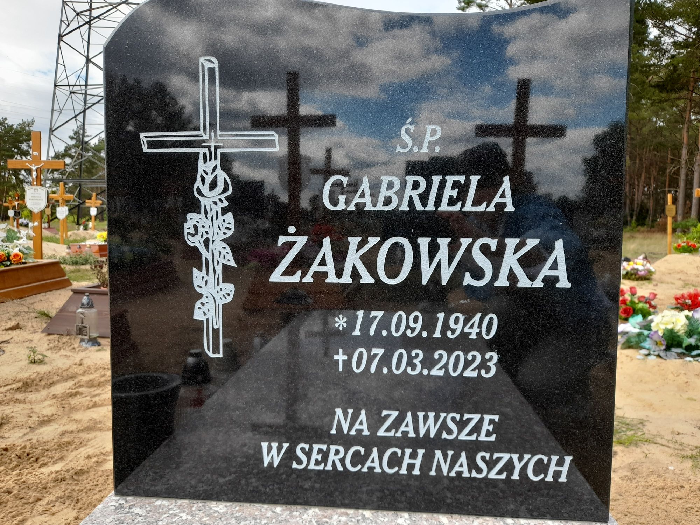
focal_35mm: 25
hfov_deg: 69.4
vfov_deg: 54.9
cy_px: 262
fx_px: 506
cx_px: 350
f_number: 2
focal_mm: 4.6
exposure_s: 1/138
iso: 20
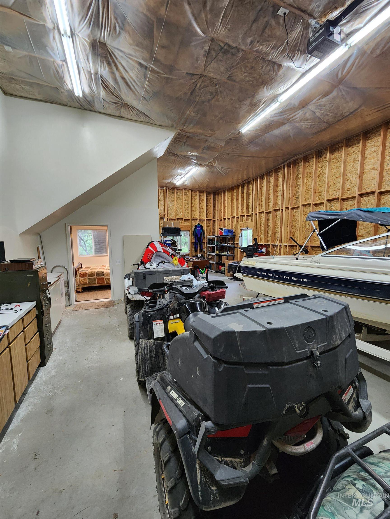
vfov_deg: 106.2
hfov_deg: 89.9
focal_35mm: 13
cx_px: 195
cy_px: 260
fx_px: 195
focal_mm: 2.2
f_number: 2.2
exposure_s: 1/60
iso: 320
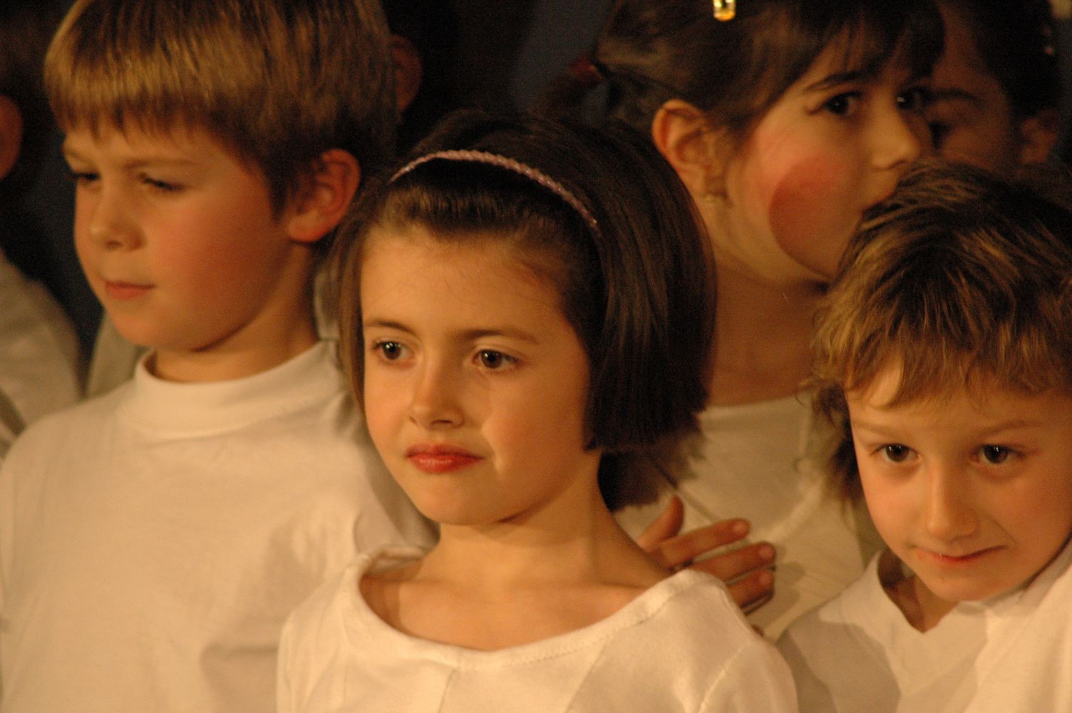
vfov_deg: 3.7
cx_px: 536
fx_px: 11157
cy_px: 356
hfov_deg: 5.5
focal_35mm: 375
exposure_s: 1/40
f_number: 5.3
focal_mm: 250
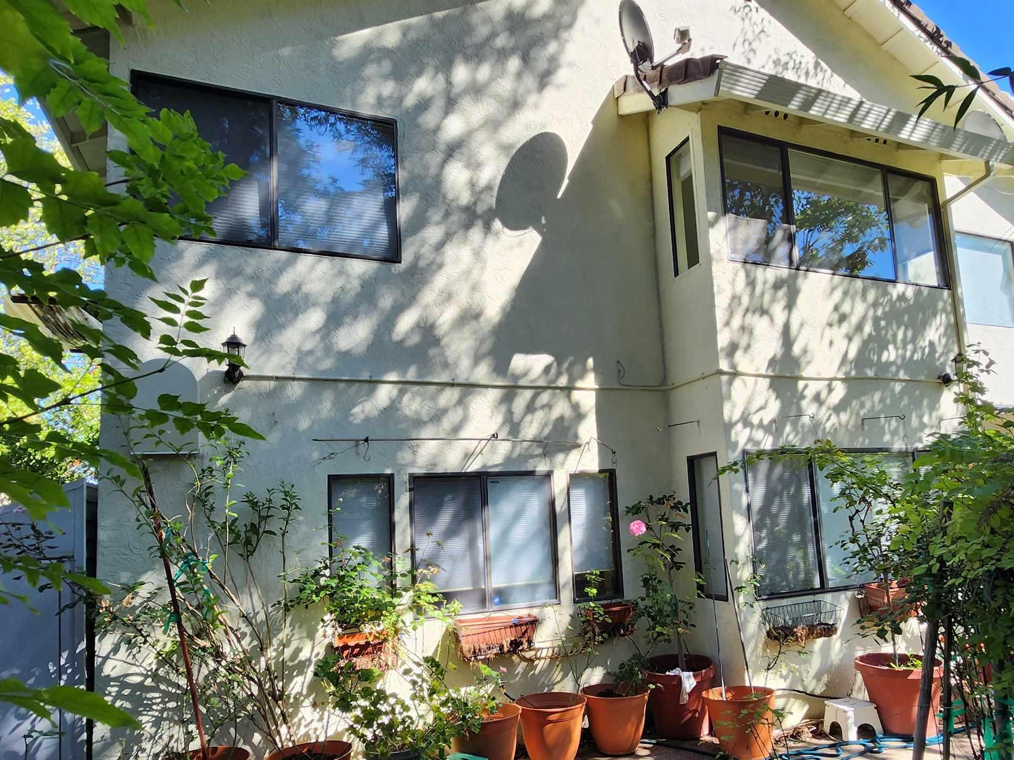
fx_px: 615
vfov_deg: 62.9
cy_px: 453
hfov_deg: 78.7
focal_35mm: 21
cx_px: 566
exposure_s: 1/177
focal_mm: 1.74
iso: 32
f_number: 2.2
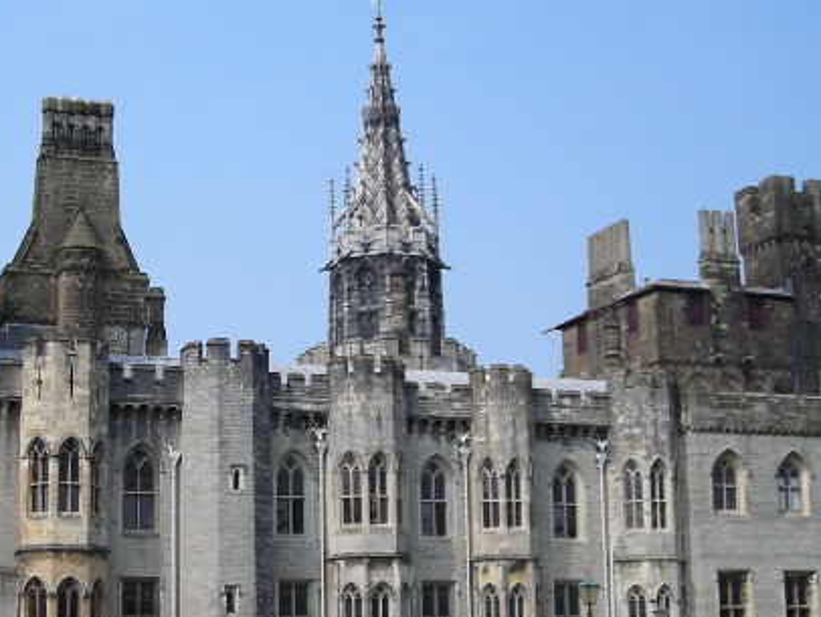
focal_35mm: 69
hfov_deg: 27.9
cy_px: 318
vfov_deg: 21.3
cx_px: 243
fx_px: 1637
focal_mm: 6.3
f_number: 6.4
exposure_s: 1/210
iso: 50
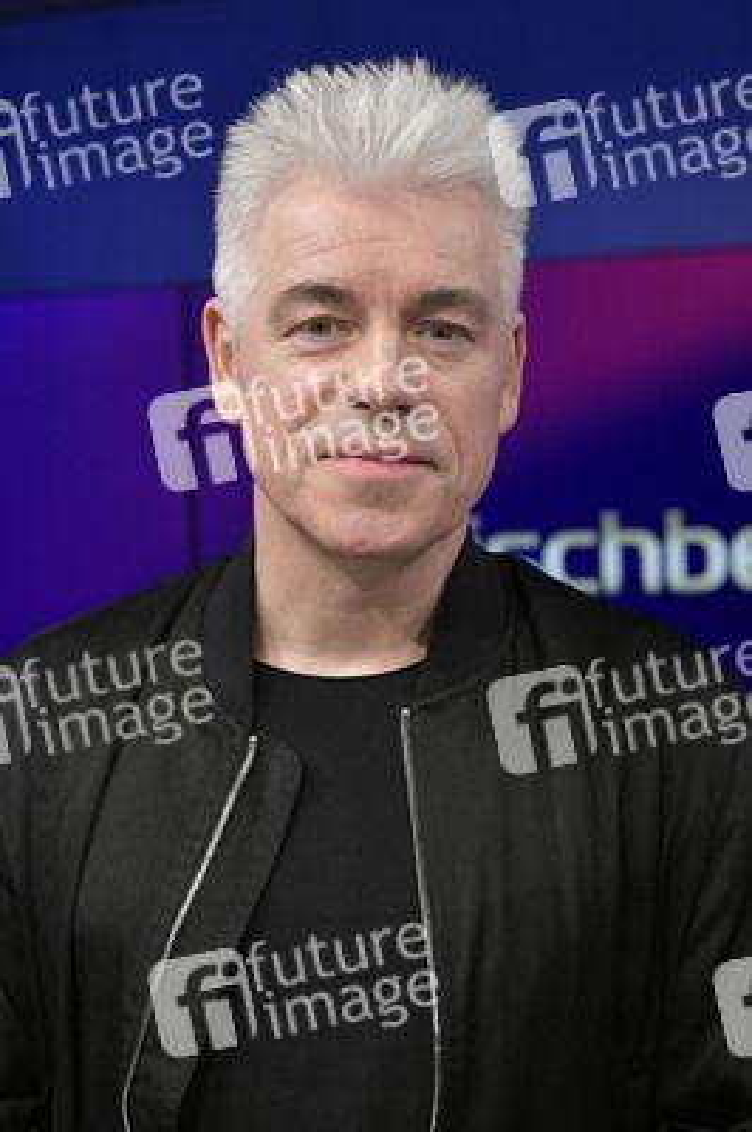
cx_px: 376
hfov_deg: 20.6
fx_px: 2071
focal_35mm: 66
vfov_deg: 30.5
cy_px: 566
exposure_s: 1/200
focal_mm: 66
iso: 1600
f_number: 5.6
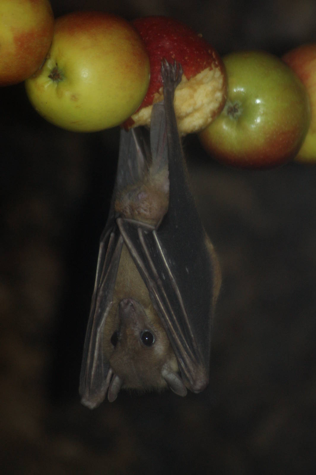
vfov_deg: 5.5
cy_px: 238
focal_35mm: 375
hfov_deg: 3.7
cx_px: 158
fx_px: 4942
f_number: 5.6
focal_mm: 250
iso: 400
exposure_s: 1/125
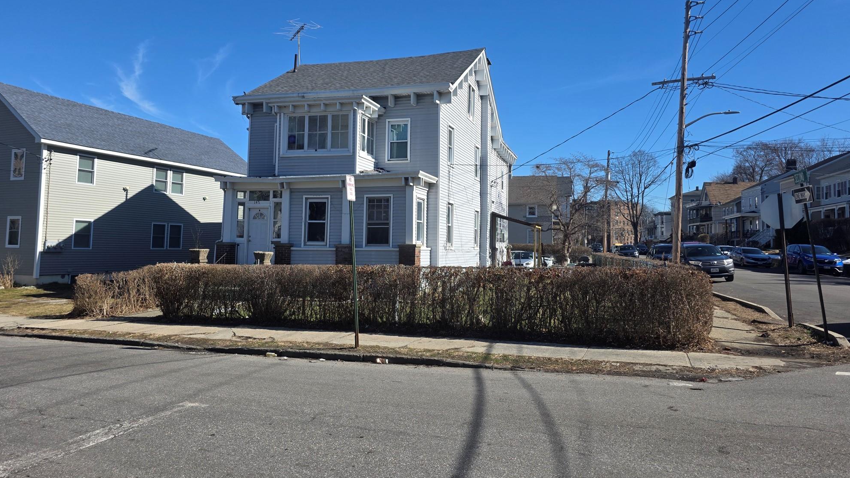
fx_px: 586
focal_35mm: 26
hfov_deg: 71.9
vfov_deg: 44.3
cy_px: 218
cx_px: 426
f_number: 1.7
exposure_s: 1/5778
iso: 80
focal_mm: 6.3
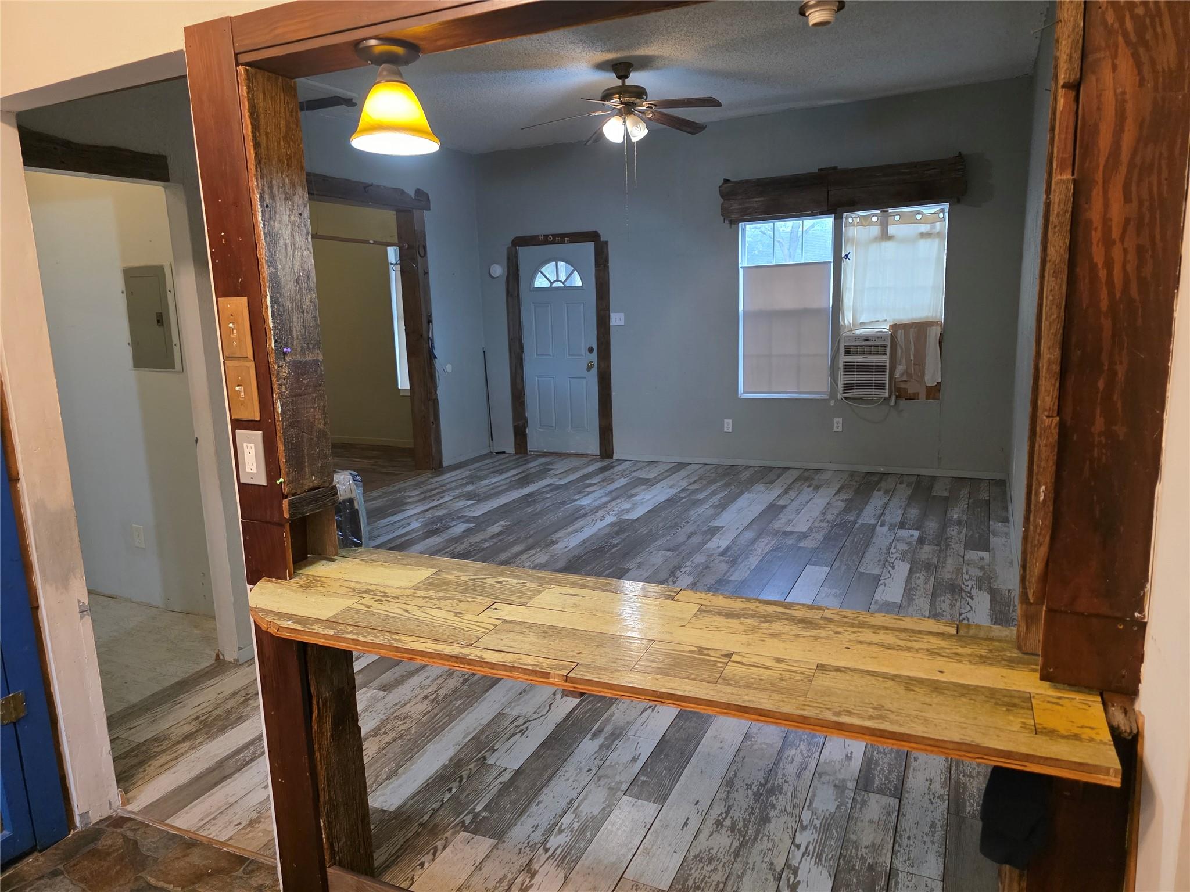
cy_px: 446
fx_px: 791
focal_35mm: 23
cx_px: 595
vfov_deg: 58.9
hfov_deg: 73.9
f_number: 1.7
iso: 800
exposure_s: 1/120
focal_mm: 6.3
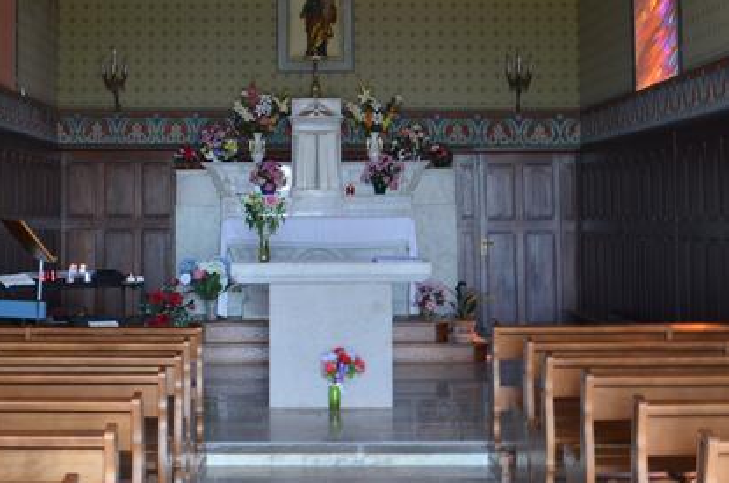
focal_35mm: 72
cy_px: 16
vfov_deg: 18.4
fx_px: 1455
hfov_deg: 28.0
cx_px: 251
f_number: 3.8
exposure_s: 1/6
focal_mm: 22
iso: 100
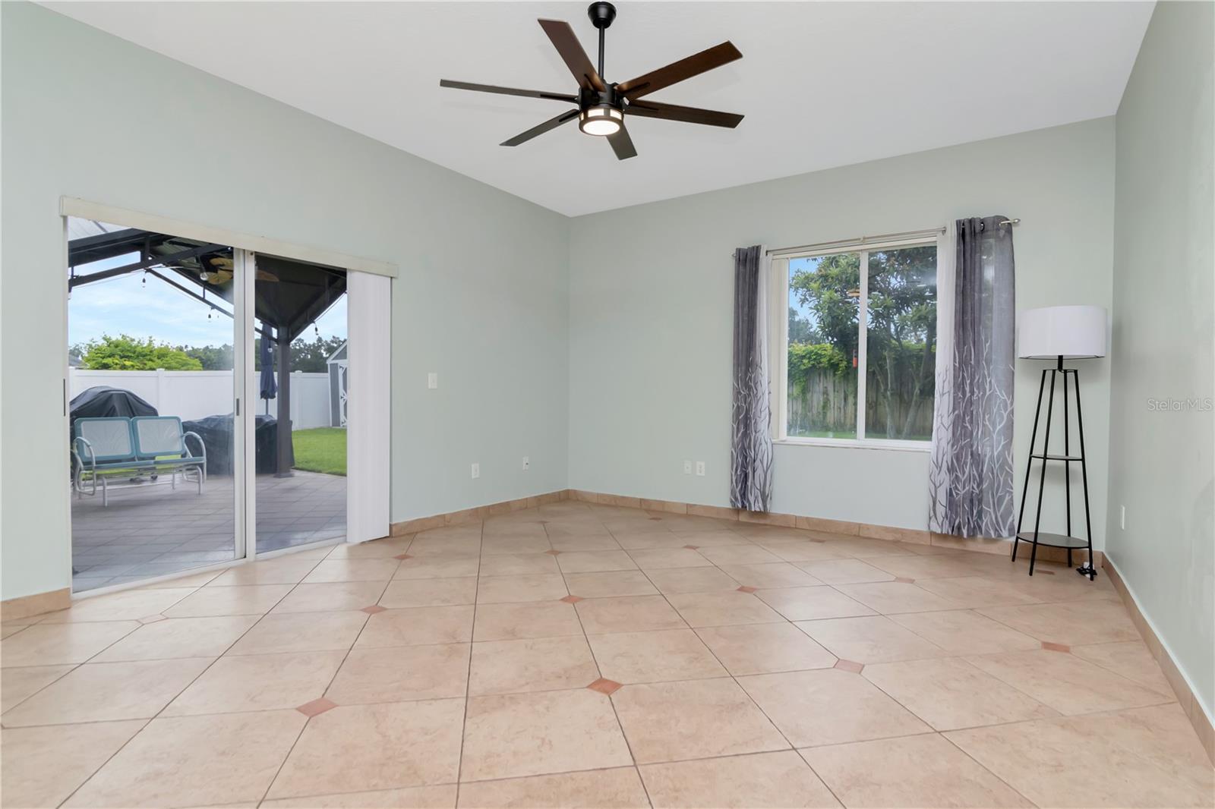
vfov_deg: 69.6
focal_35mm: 17
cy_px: 404
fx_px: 582
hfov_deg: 92.5
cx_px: 608
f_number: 7.1
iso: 1000
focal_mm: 11.5
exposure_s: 1/200
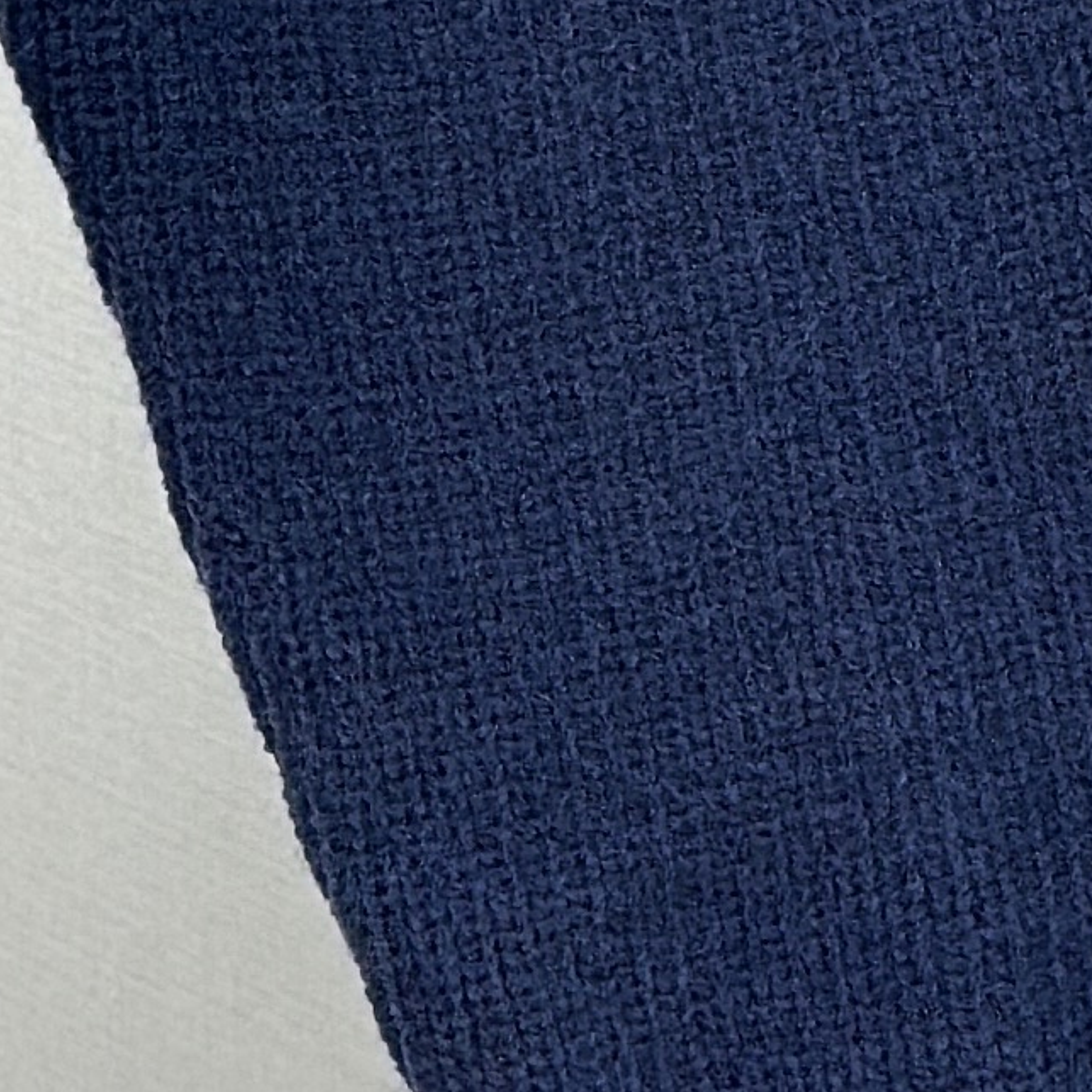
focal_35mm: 266
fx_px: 9494
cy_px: 10
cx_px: 280
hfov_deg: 6.6
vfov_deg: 6.6
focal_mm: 6.86
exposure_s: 1/148
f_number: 1.78
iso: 64
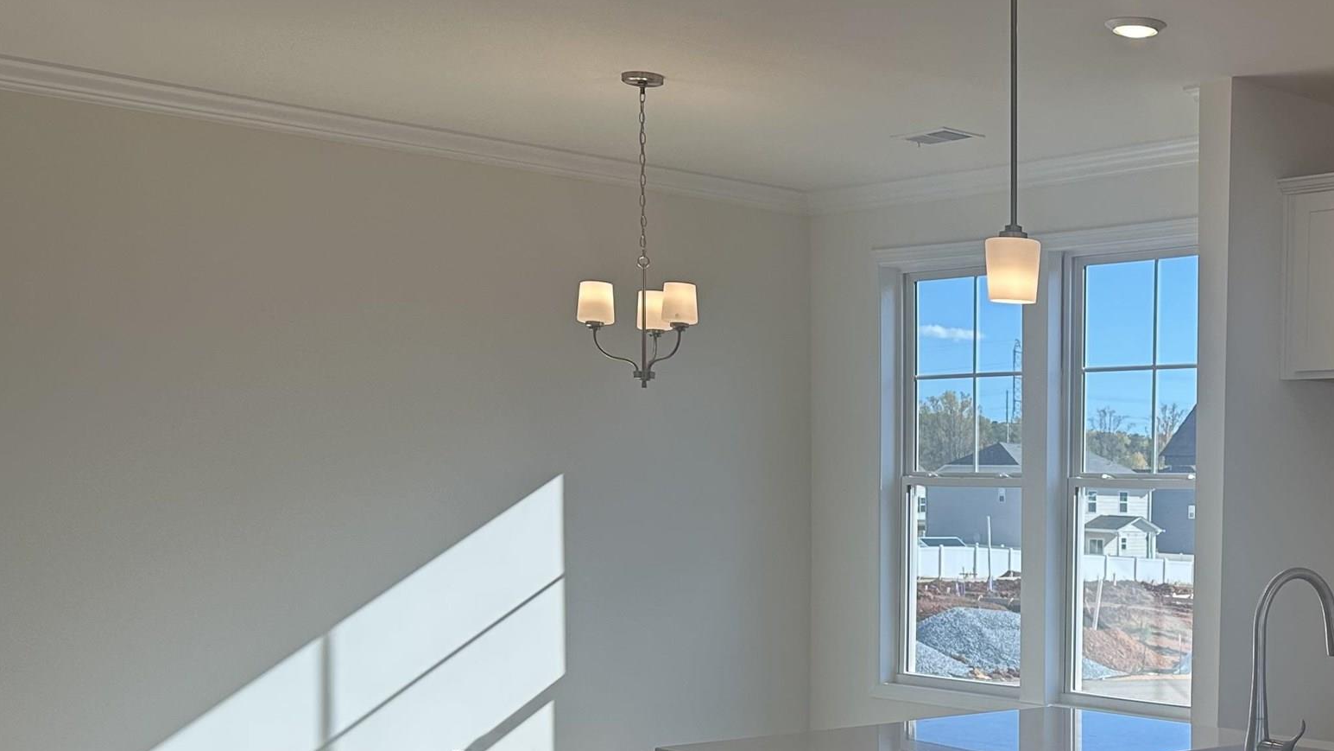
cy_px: 603
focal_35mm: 52
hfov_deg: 37.2
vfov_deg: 22.7
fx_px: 1839
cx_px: 1214
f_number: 1.78
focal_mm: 6.86
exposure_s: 1/943
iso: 80
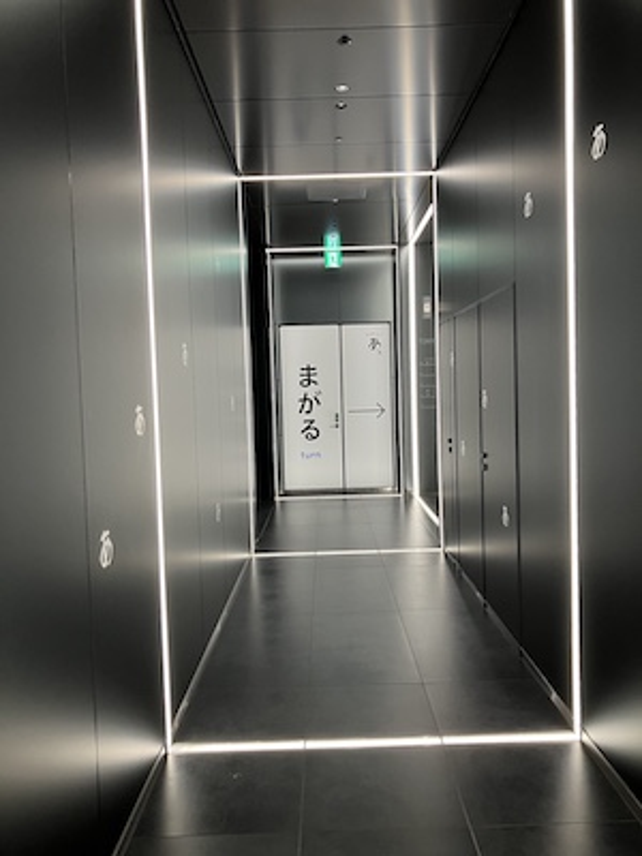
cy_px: 428
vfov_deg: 63.4
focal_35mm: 28
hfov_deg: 49.7
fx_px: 692
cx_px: 321
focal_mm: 3.99
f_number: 1.8
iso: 100
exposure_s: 1/59
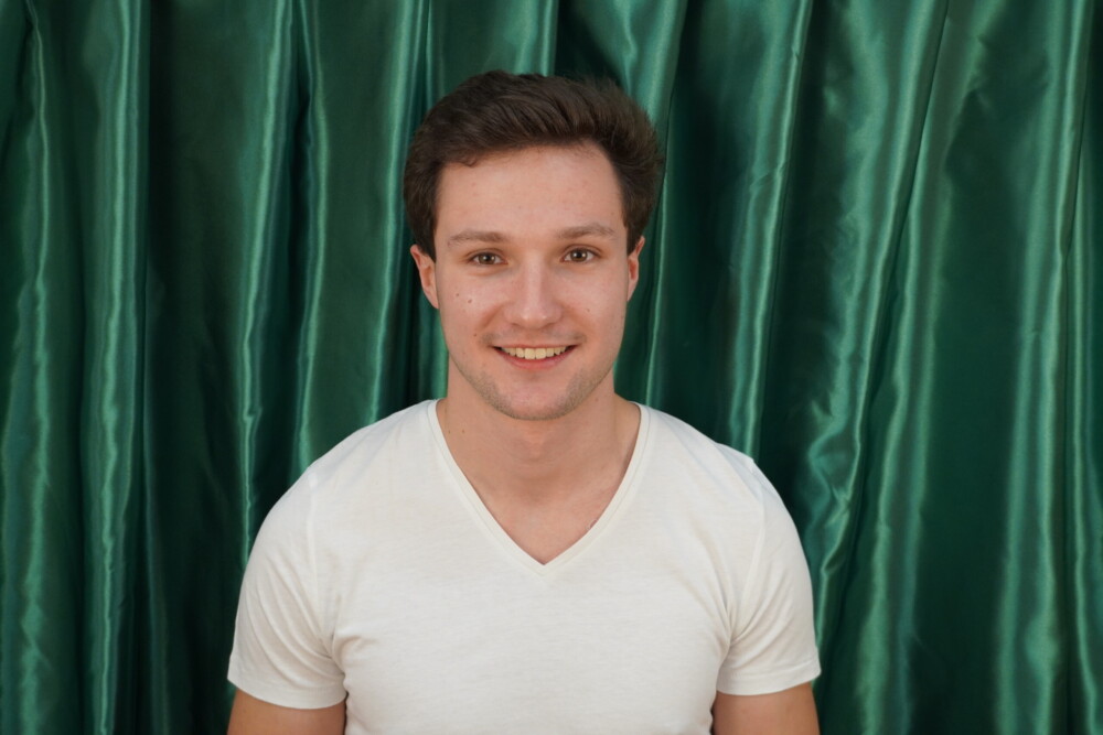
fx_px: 1333
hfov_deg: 45.0
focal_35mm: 44
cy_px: 368
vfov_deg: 30.9
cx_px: 552
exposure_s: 1/160
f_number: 4.5
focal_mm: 29
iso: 1000
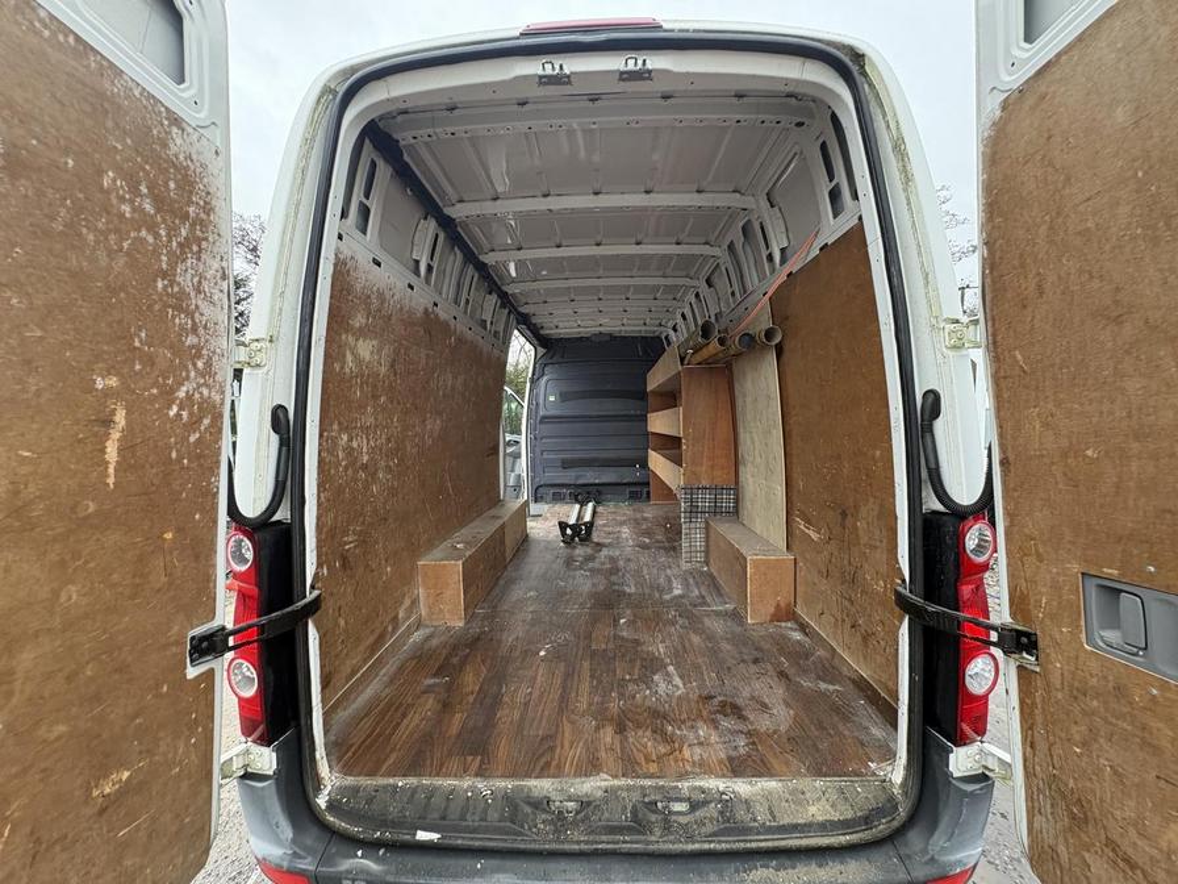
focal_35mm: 14
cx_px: 589
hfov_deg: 102.1
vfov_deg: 85.7
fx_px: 476
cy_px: 442
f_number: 2.2
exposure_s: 1/85
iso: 250
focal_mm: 2.22
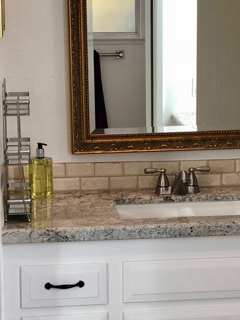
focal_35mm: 105
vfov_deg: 18.7
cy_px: 130
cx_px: 176
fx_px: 971
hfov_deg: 14.1
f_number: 2.8
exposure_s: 1/60
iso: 50
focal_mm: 6.6
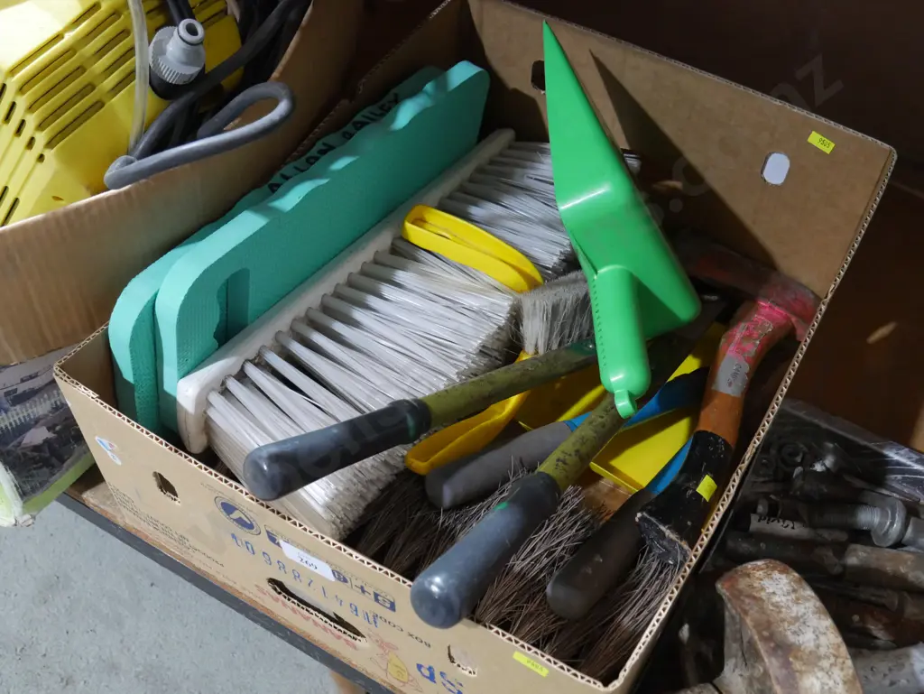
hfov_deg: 46.8
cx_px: 462
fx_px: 1068
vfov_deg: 36.0
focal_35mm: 40
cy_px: 347
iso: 2500
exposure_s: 1/60
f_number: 4.4
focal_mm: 20
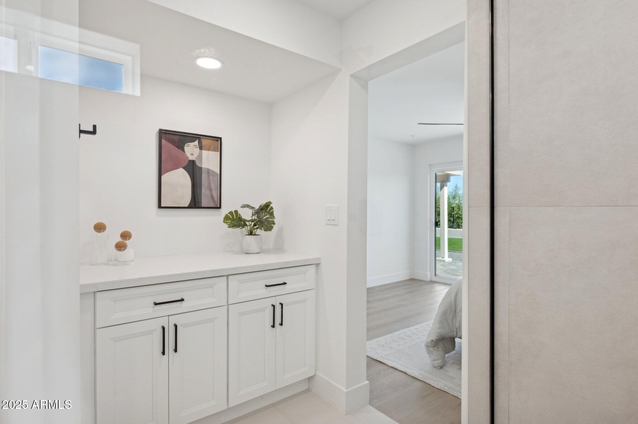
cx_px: 319
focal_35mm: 18
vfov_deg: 65.9
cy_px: 212
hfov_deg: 88.5
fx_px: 328
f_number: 8
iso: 320
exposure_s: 1/60
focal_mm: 18.5
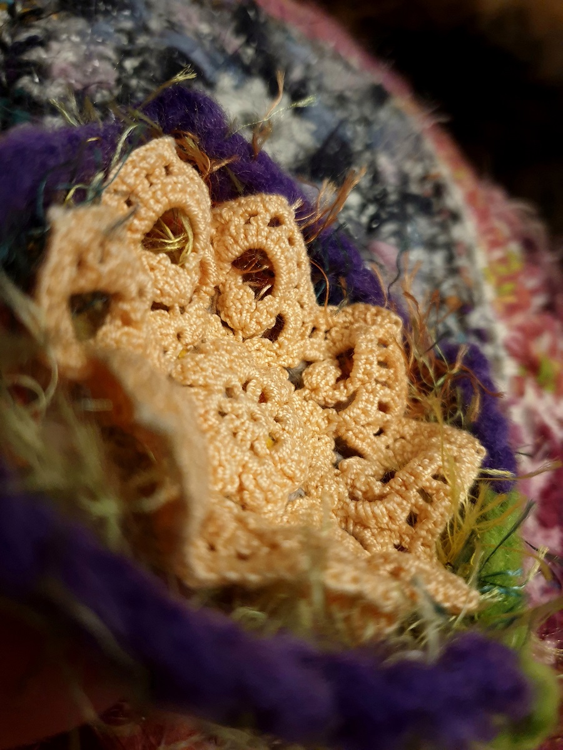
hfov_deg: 53.1
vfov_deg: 67.3
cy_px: 375
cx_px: 282
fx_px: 564
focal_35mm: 26
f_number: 1.5
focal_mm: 4.3
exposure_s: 1/17
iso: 320
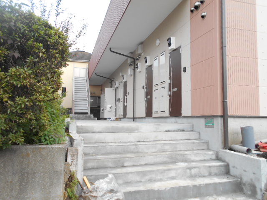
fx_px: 201
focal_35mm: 26
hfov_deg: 67.3
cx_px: 134
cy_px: 100
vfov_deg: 53.1
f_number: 3.2
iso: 80
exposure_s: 1/320
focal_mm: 4.6
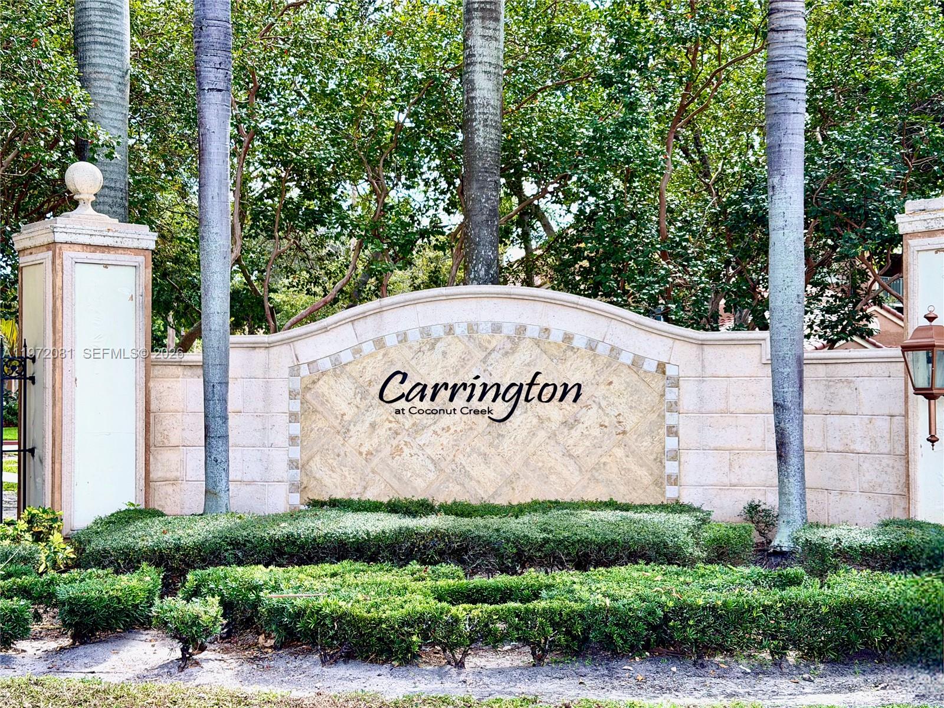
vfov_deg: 30.3
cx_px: 472
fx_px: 1309
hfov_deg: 39.7
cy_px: 354
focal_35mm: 48
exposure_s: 1/1116
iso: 80
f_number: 1.78
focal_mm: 6.76
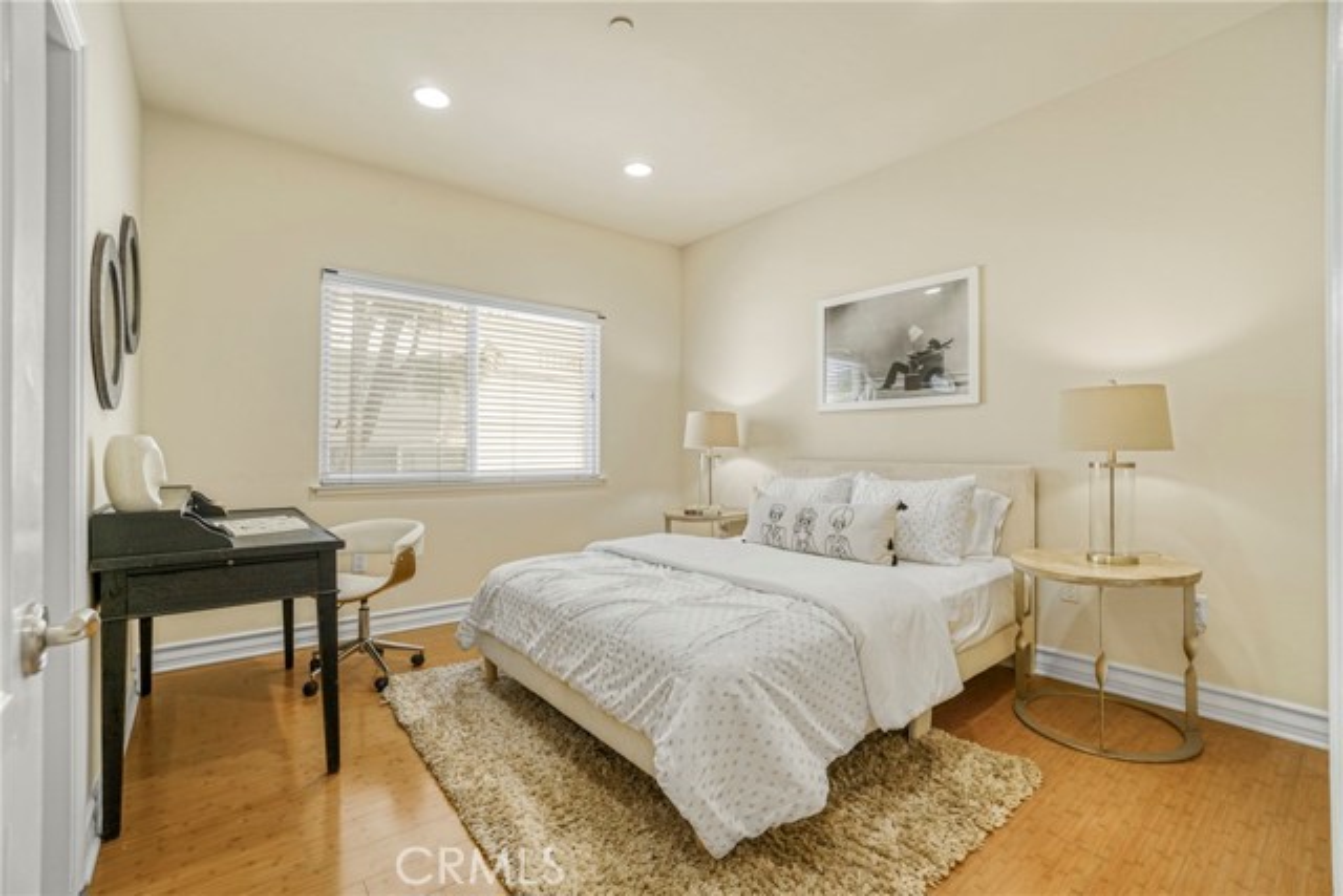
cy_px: 448
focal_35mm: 15
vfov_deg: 77.4
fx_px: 560
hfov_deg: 100.4
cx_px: 672
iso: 100
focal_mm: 10
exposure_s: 1/30
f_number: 9
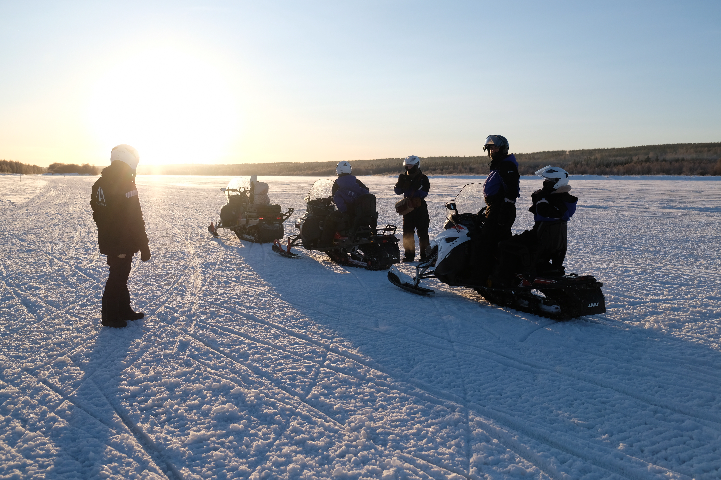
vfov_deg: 41.1
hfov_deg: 58.7
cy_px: 240
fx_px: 641
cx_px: 360
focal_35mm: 32
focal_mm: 21.4
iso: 200
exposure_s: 1/2000
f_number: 3.2
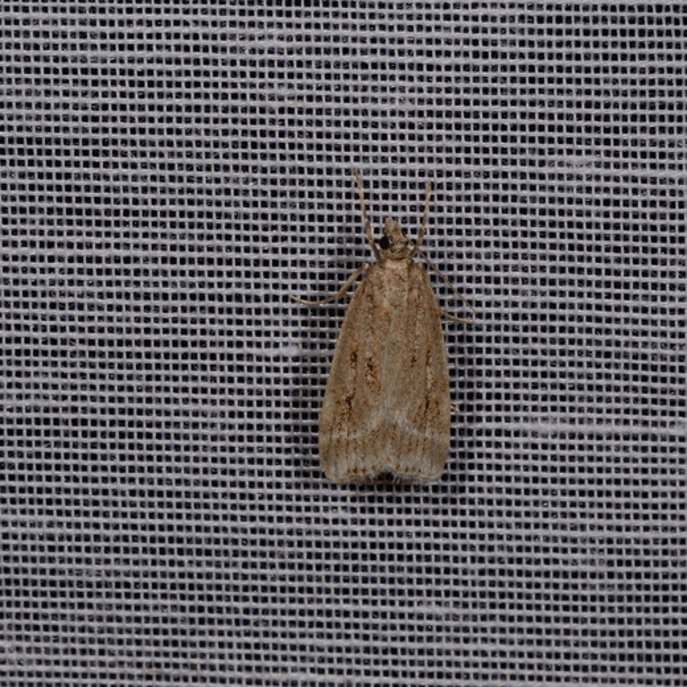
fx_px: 3697
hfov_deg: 10.6
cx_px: 359
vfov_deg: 10.6
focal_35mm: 165
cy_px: 342
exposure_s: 1/60
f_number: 32
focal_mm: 85
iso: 100
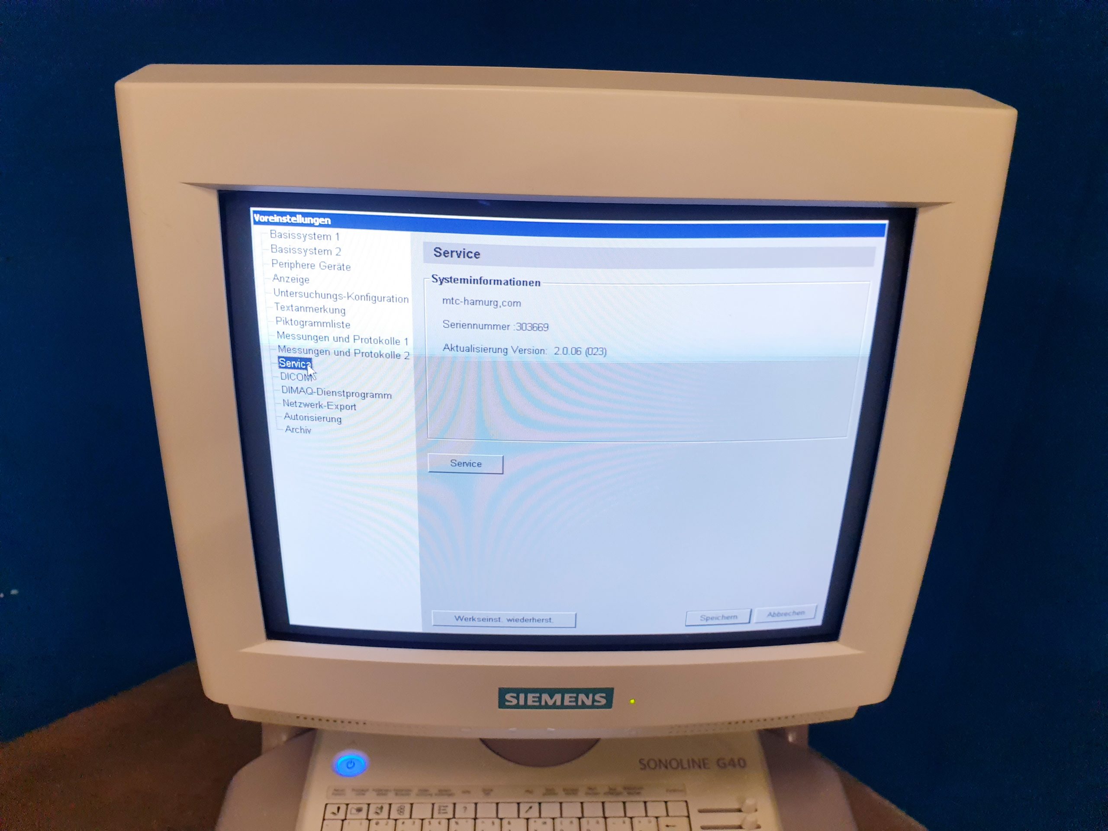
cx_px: 554
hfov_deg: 67.3
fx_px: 832
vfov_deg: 53.1
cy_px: 416
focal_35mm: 26
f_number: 2.4
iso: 160
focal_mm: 4.3
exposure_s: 1/50
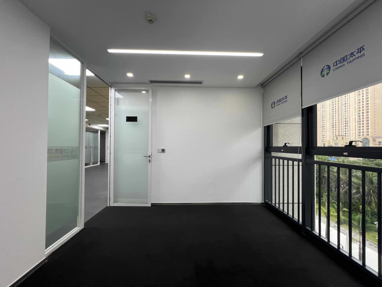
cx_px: 191
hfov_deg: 106.2
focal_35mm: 13
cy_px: 144
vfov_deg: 89.9
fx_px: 143
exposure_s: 1/100
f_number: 1.8
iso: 125
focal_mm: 1.57
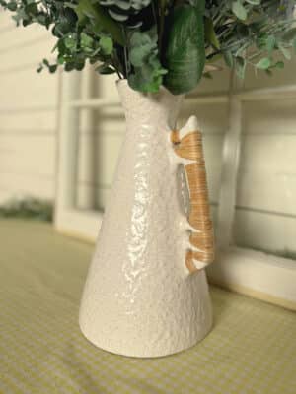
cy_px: 197
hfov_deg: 56.8
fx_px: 274
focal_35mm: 24
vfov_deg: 71.6
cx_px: 148
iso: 80
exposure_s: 1/2000
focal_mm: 6.76
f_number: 1.78
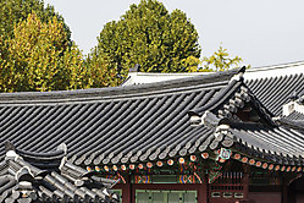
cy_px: 106
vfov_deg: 11.0
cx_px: -56
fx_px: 1055
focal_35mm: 125
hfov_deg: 15.8
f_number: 5.6
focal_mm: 52
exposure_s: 1/500
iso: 100
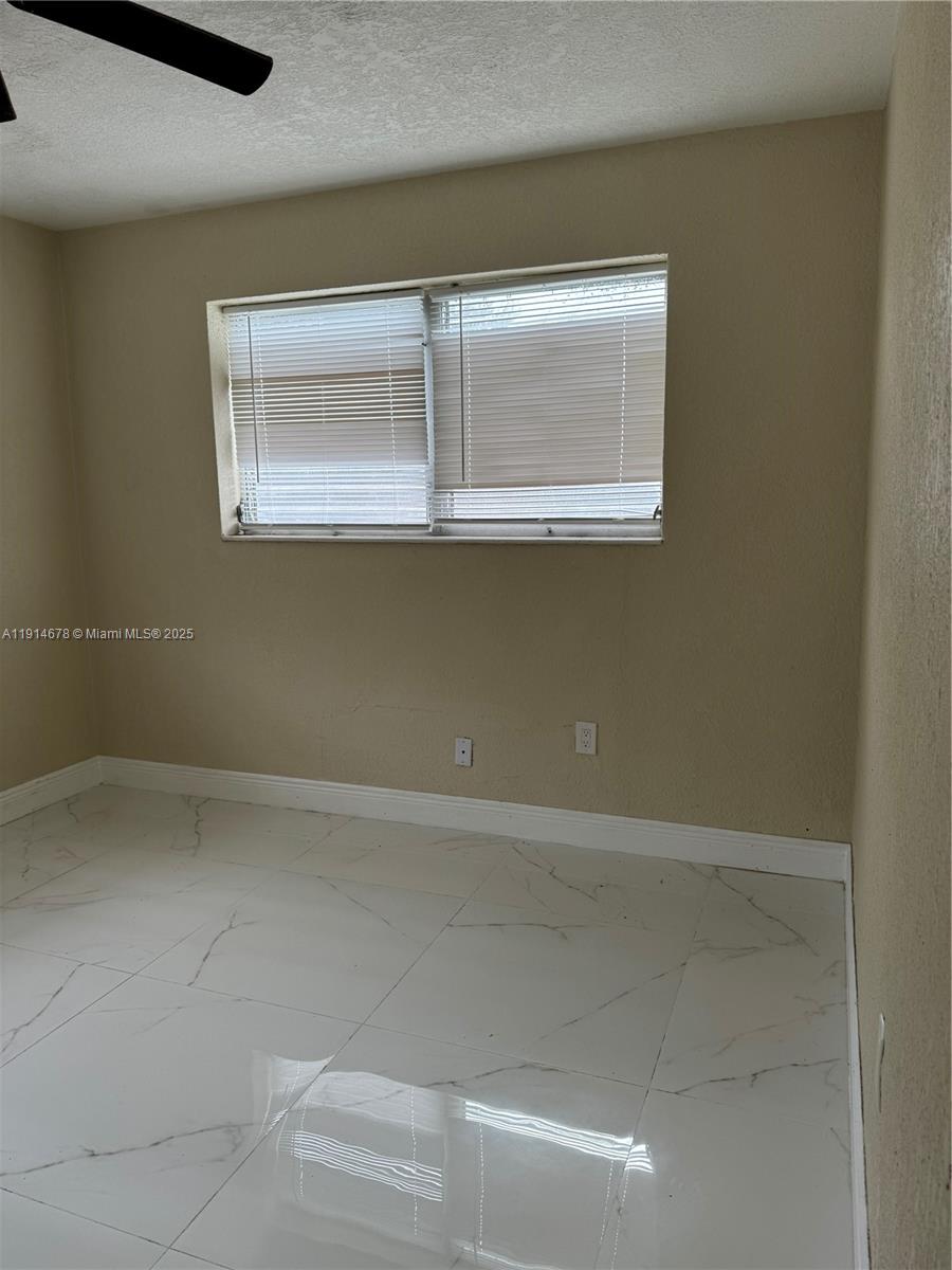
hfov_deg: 56.8
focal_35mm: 24
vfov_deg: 71.6
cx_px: 476
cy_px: 635
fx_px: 880
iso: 64
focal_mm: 6.86
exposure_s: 1/191
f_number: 1.78
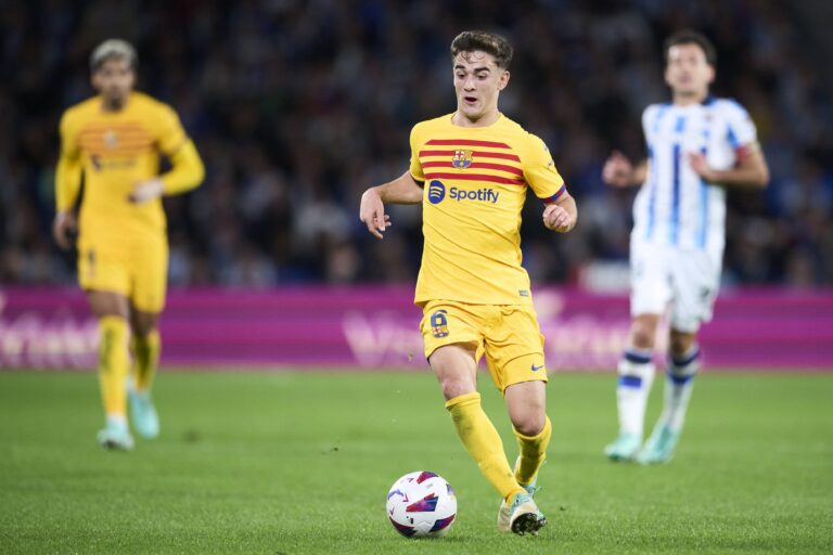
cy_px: 278
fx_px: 9255
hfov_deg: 5.2
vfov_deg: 3.4
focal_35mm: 400
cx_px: 416
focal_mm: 400
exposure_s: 1/2000
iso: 2500
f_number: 2.8
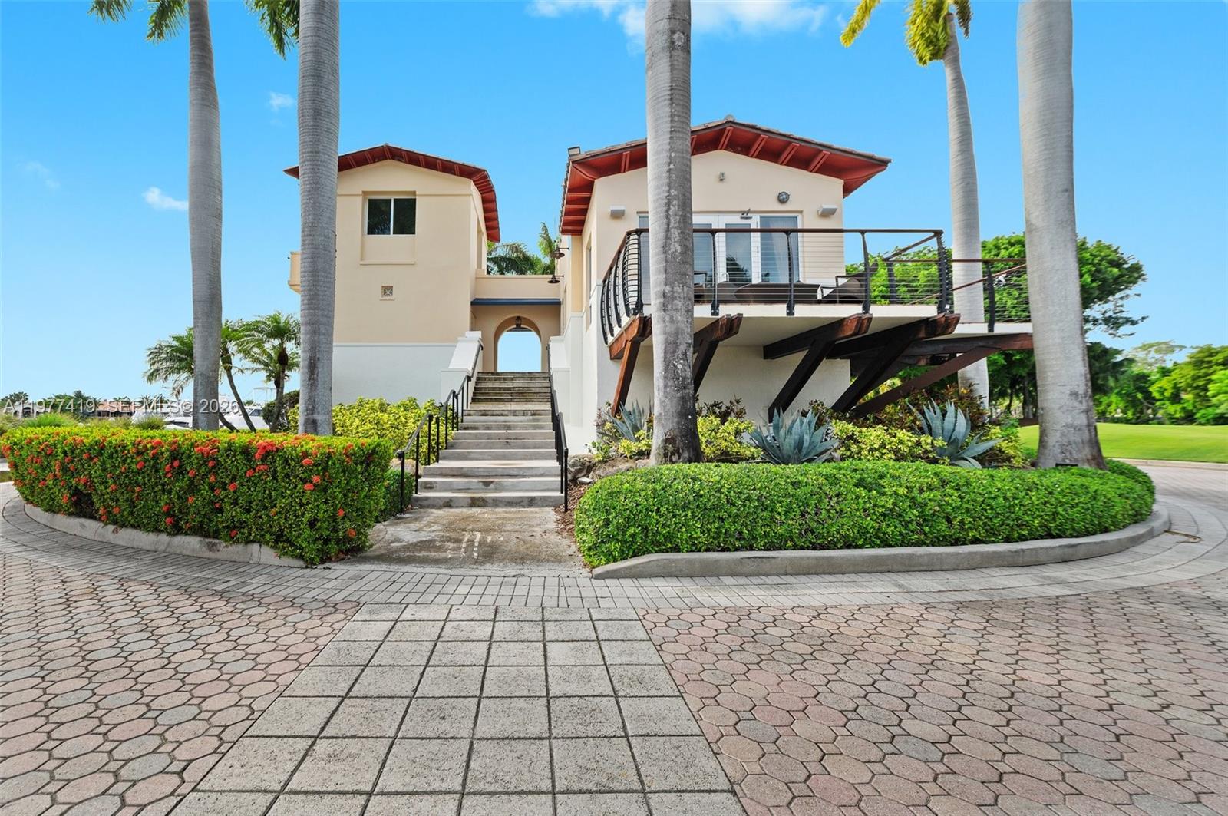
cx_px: 614
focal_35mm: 14
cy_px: 408
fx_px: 477
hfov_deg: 104.3
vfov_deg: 81.1
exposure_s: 1/200
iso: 200
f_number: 8
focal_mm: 14
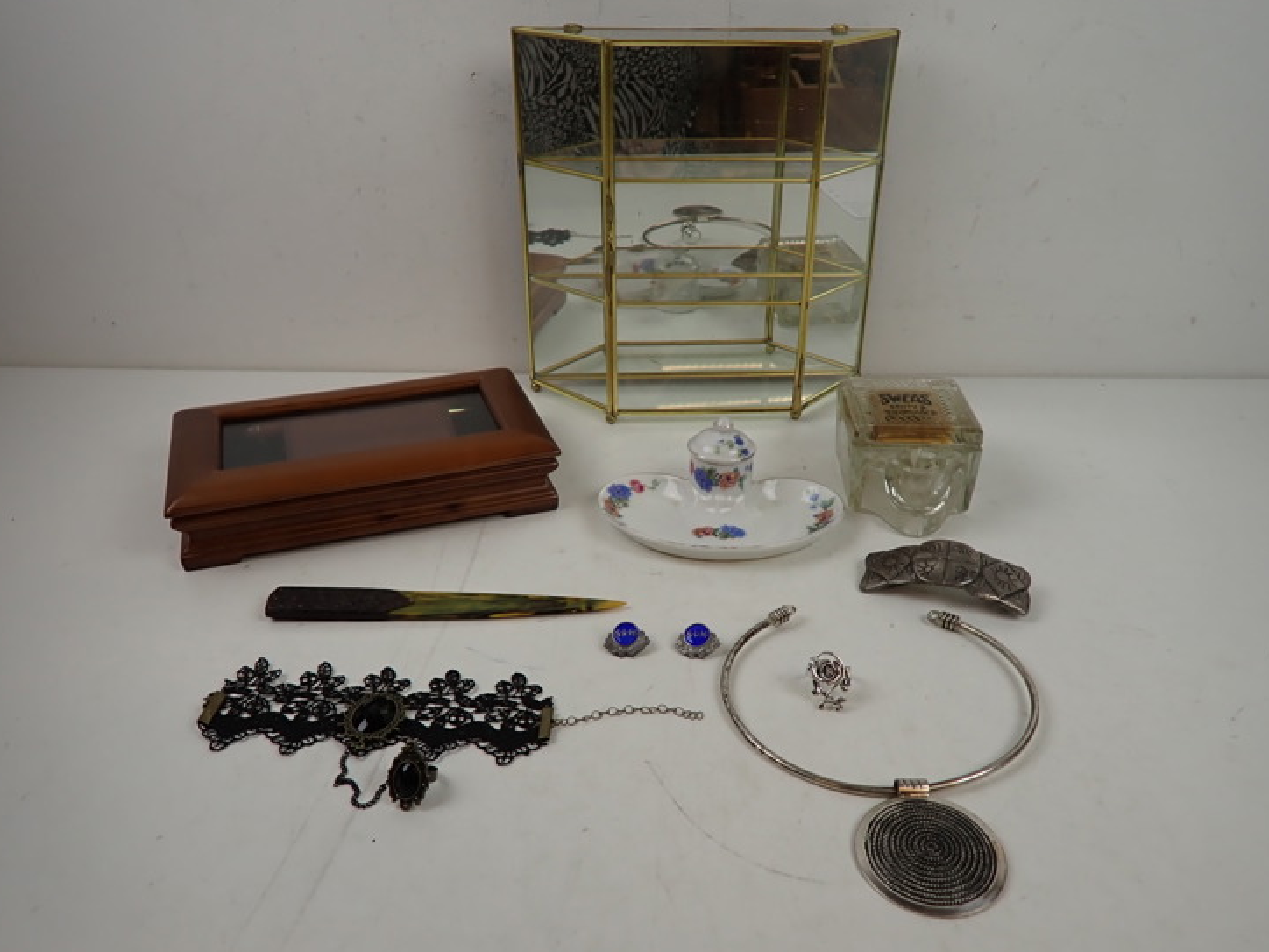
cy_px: 500
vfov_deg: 63.4
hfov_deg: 79.0
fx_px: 770
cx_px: 647
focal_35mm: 21
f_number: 2
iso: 100
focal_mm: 3.33
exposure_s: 1/160
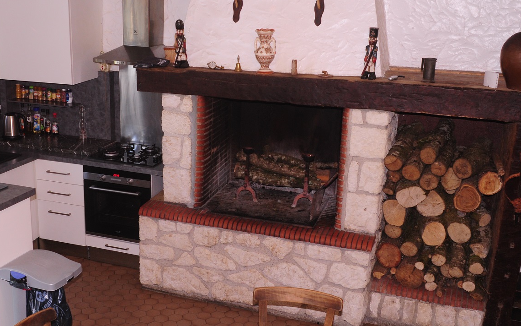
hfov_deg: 44.2
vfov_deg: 28.6
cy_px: 172
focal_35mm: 45
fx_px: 639
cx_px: 213
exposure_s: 1/40
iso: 400
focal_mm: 24
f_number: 5.6
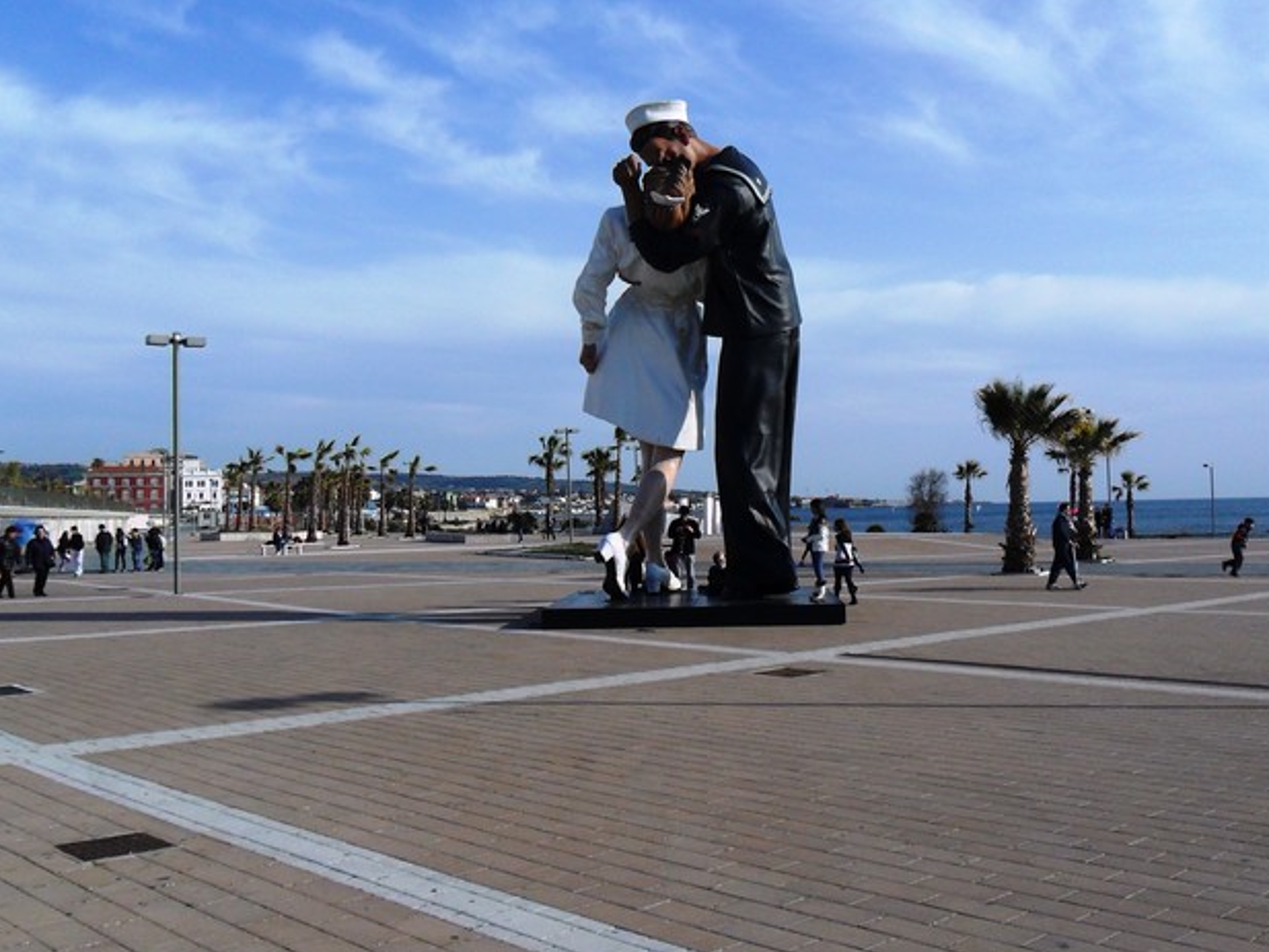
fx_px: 1283
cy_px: 450
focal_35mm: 35
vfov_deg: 40.7
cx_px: 724
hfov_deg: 52.4
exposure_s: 1/250
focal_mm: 4.9
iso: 100
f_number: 8.9
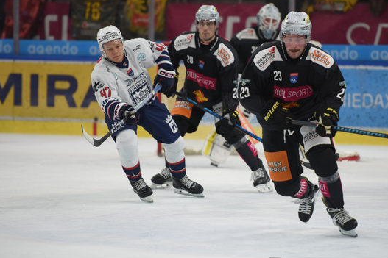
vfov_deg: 5.3
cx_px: 239
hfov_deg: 7.9
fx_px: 2812
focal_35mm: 261
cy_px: 135
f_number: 3.2
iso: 1600
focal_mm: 200
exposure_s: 1/2000
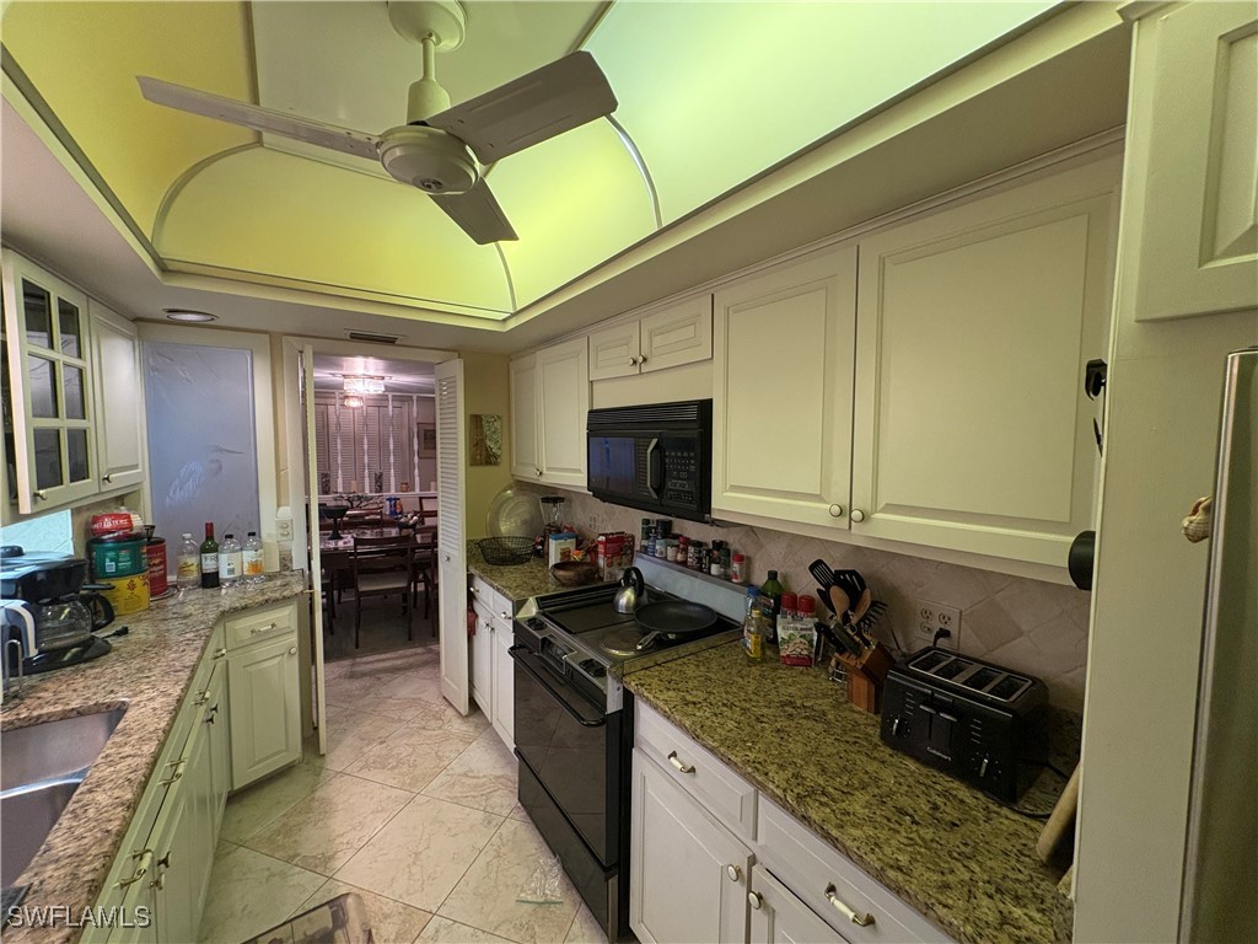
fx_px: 509
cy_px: 472
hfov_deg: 102.1
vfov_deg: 85.7
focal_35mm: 14
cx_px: 629
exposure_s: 1/60
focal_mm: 2.22
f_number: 2.2
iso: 400
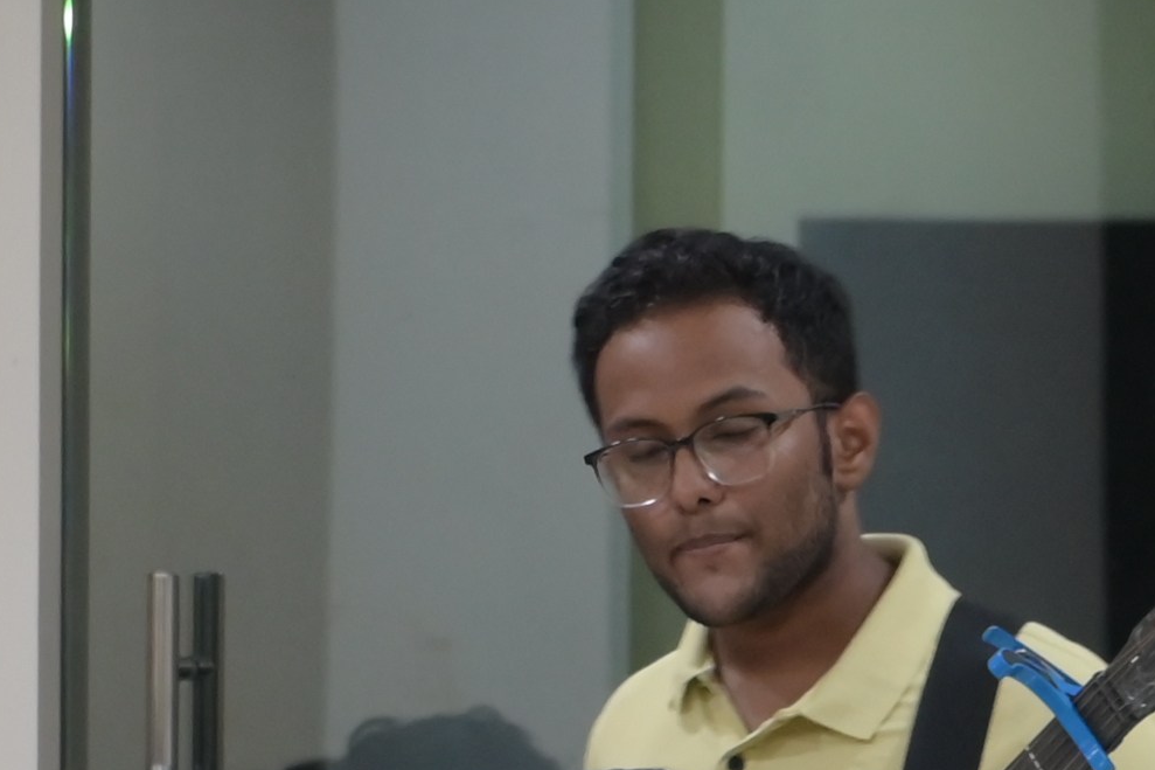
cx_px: 1274
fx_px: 19149
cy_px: 1380
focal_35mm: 597
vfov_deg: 2.3
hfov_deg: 3.5
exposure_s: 1/50
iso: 1250
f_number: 5.6
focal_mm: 100
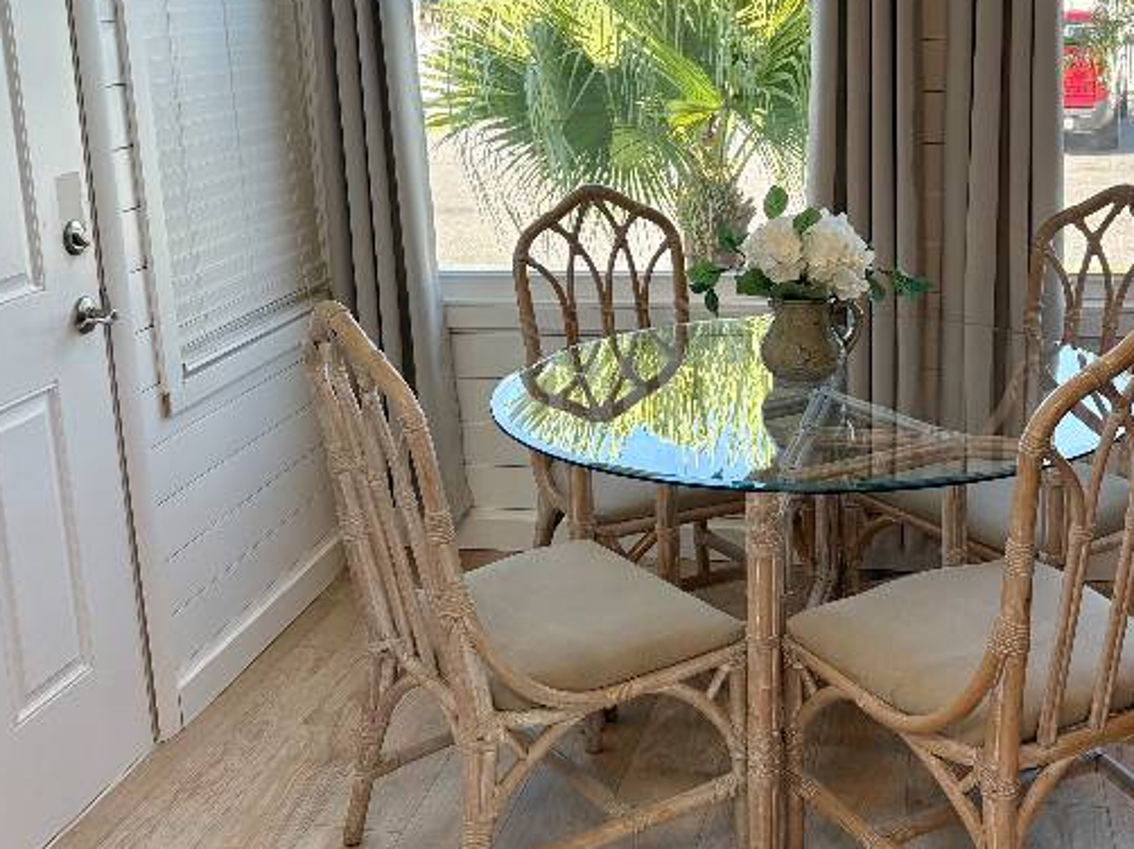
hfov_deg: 42.9
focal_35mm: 44
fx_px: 1441
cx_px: 642
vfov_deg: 32.7
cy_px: 324
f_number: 1.6
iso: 64
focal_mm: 5.96
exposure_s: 1/294
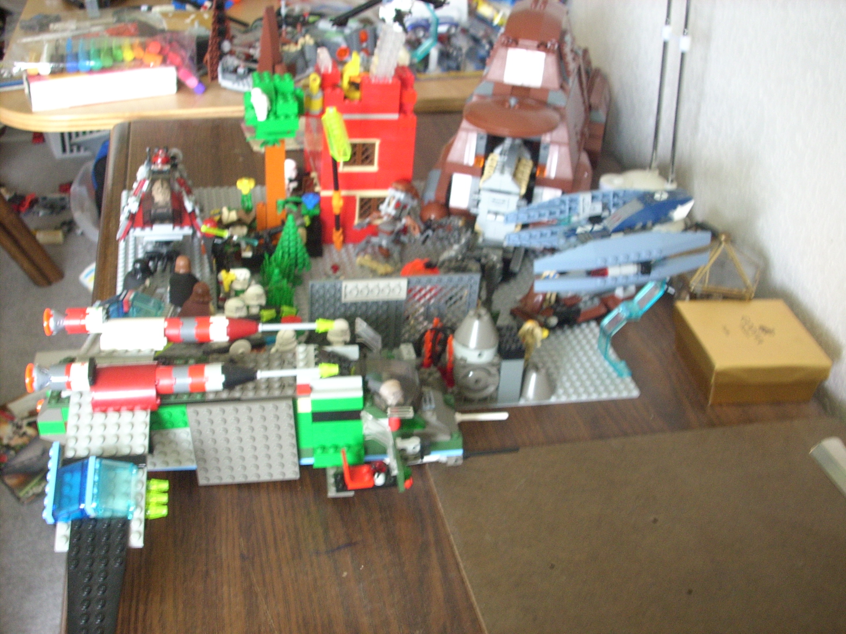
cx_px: 423
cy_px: 317
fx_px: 1124
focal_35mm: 46
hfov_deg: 41.2
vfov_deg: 31.5
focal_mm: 7.6
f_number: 3.1
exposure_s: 1/7.3
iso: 200
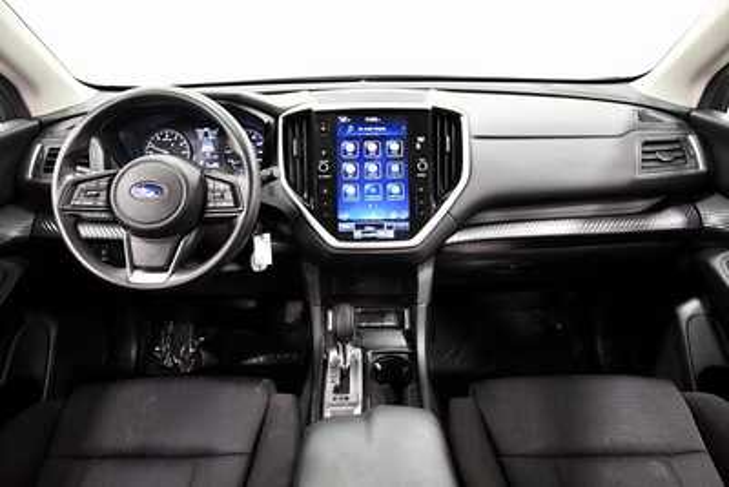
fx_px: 446
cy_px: 244
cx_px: 364
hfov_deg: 78.6
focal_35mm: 22
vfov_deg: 57.3
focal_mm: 15
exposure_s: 1/60
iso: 4500
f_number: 5.3
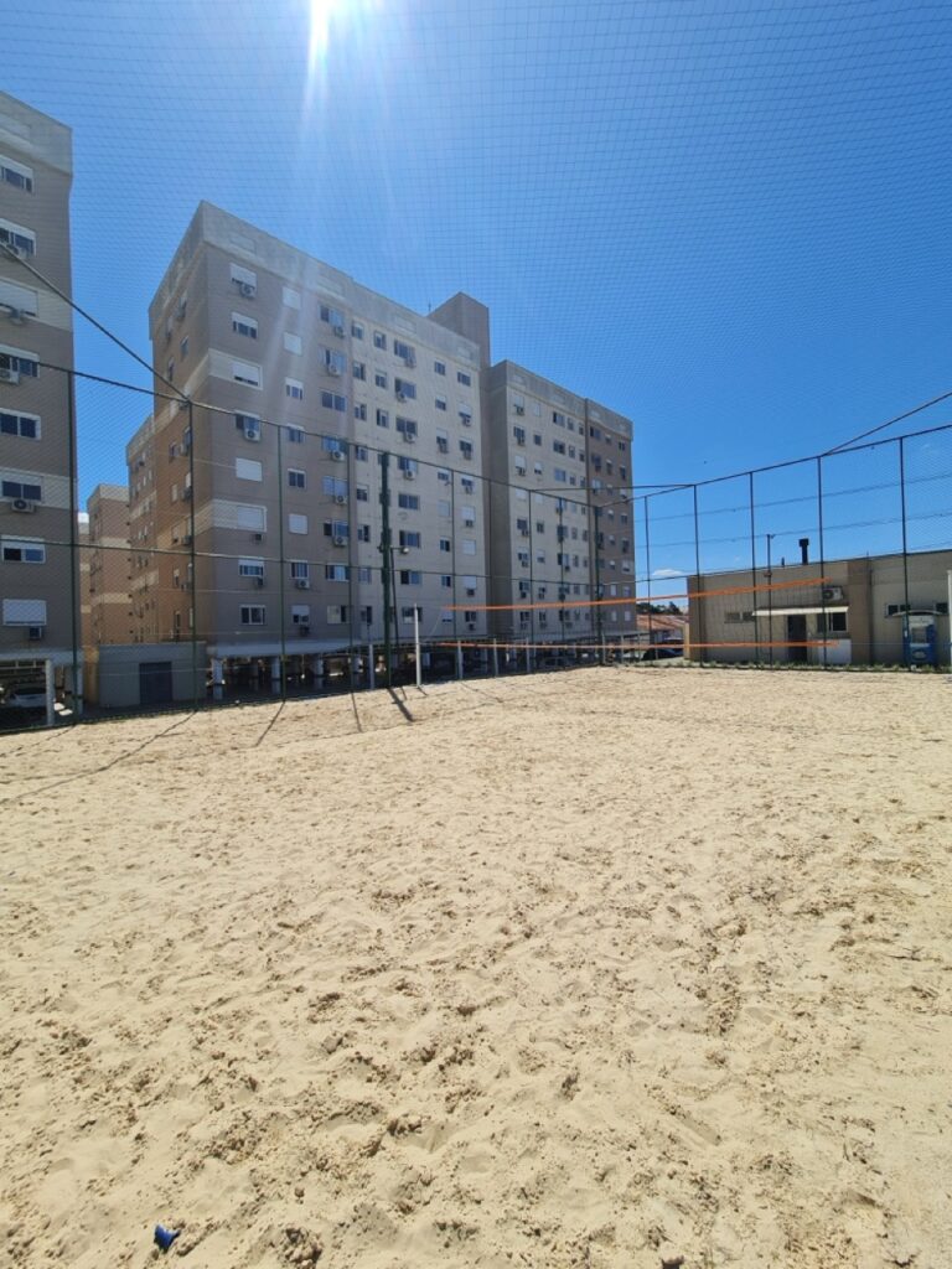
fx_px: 477
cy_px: 634
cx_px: 476
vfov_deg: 106.2
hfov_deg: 89.9
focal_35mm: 13
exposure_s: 1/2872
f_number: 2.2
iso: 64
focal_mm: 2.2
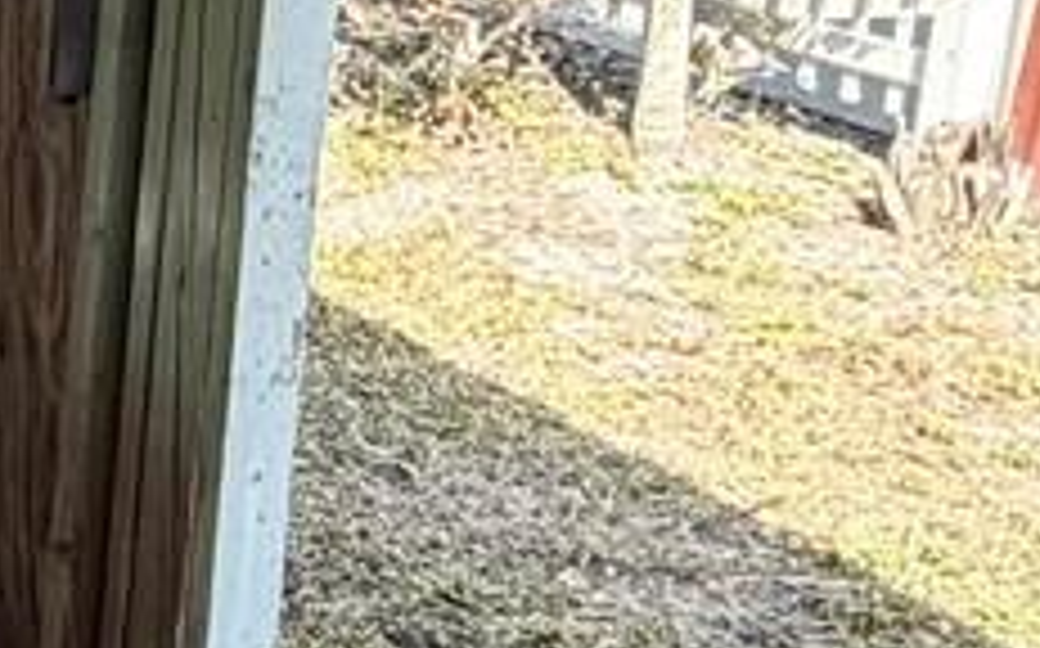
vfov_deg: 12.7
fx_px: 2917
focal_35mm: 103
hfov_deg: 17.4
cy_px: 302
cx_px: -680
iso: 50
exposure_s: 1/326
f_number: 2.2
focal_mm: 2.22
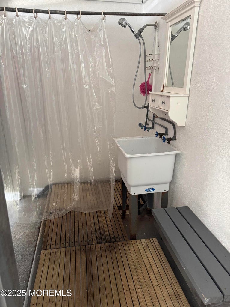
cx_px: 115
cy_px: 154
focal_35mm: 24
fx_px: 213
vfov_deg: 71.6
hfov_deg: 56.8
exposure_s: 1/60
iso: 320
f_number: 1.78
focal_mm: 6.76
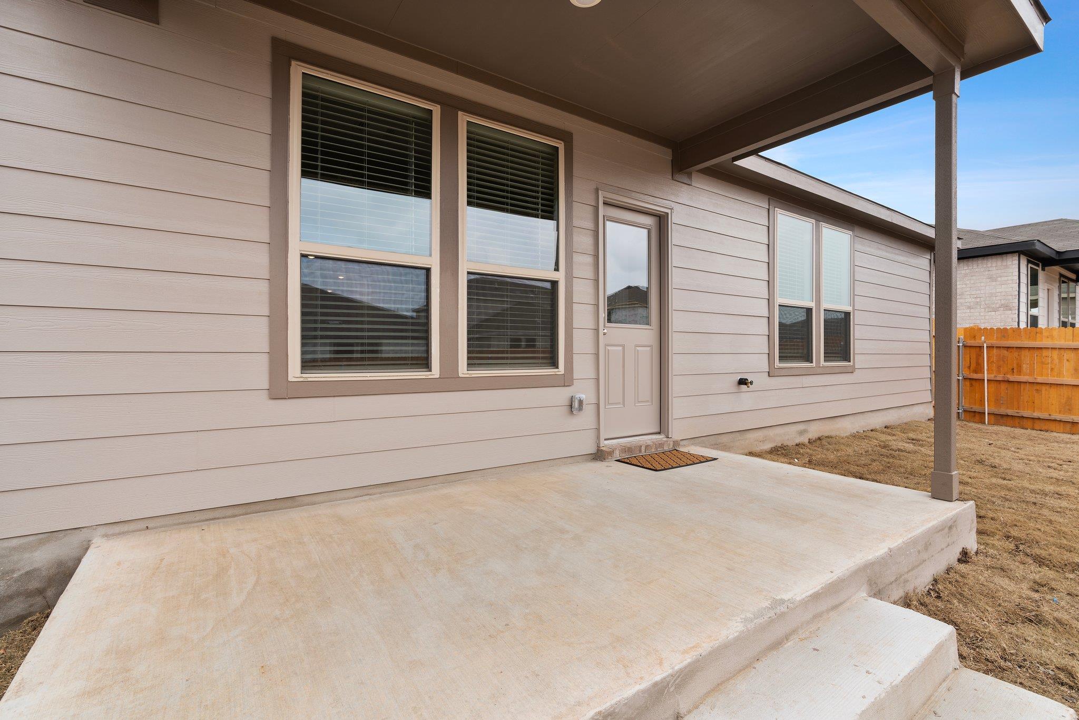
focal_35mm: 16
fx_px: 480
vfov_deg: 73.8
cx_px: 540
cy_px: 360
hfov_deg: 96.7
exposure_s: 1/50
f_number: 8
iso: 160
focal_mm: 16
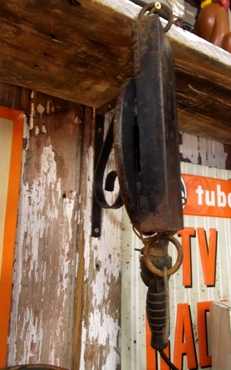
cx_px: 131
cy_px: 185
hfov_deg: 39.3
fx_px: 322
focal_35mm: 32
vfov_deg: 59.7
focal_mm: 5.3
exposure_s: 1/15
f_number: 3.4
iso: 200
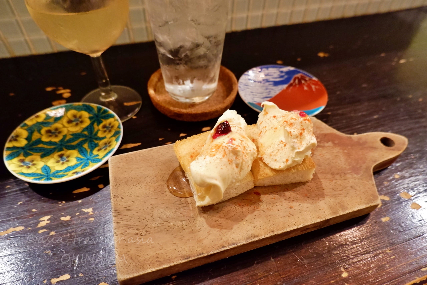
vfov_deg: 55.1
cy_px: 142
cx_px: 214
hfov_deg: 76.1
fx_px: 273
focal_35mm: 23
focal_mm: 15
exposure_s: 1/18
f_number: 4
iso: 3200
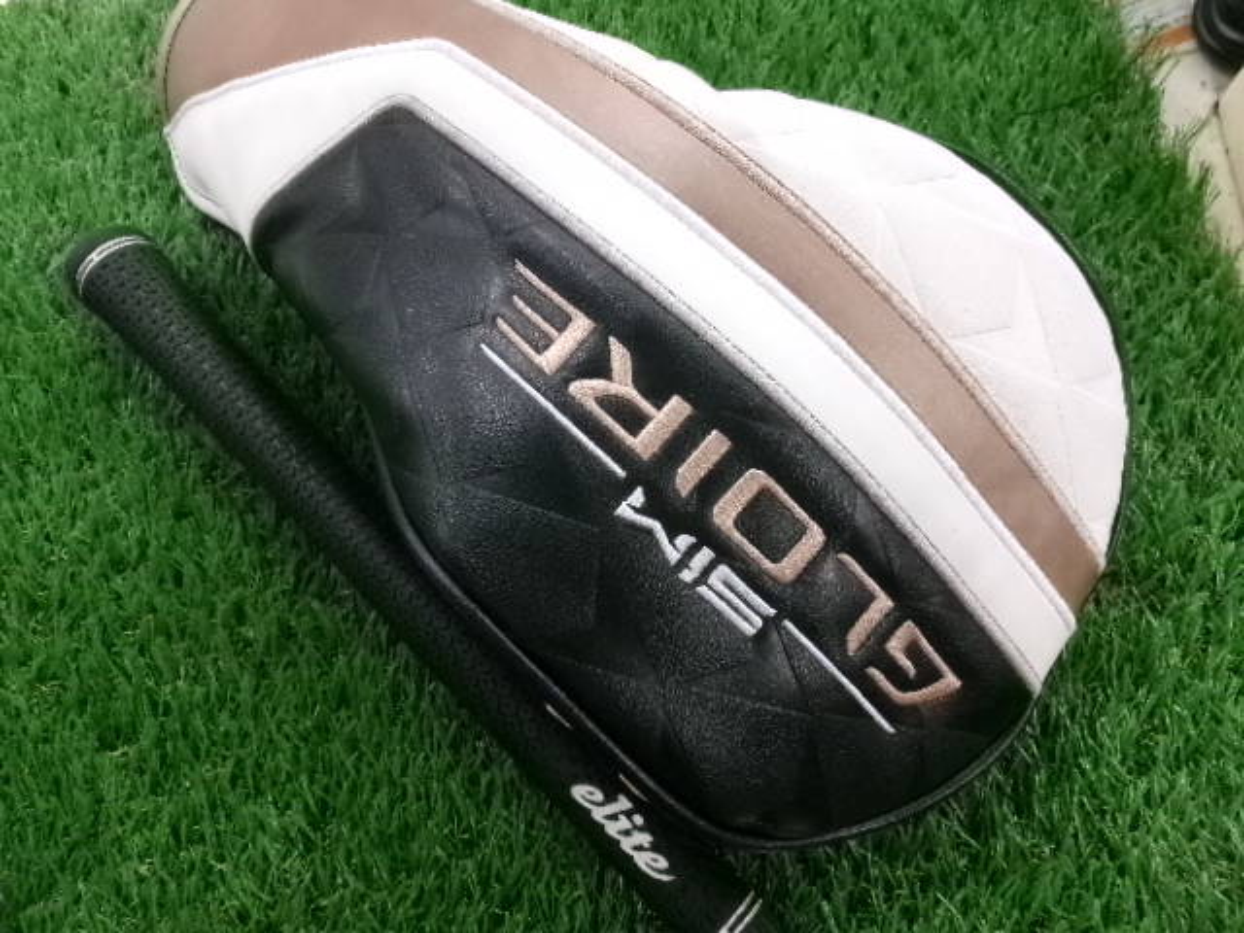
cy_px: 466
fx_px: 1006
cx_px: 622
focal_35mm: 28
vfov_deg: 49.7
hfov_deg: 63.4
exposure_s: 1/52
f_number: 3.9
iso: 800
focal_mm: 5.1
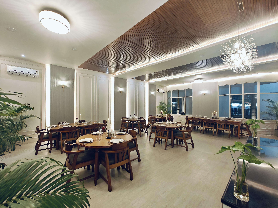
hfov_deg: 102.1
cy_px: 104
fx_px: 112
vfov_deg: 85.7
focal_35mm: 14
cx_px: 139
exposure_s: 1/20
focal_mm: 2.62
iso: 400
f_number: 2.2
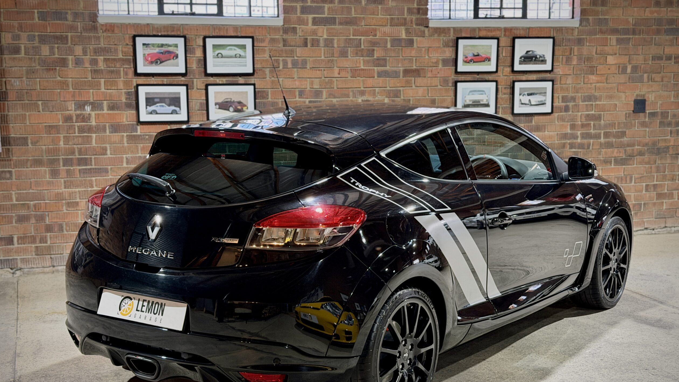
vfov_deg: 22.6
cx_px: 340
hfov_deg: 39.2
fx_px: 954
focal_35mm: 53
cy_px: 225
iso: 500
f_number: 1.78
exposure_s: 1/33
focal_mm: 6.76
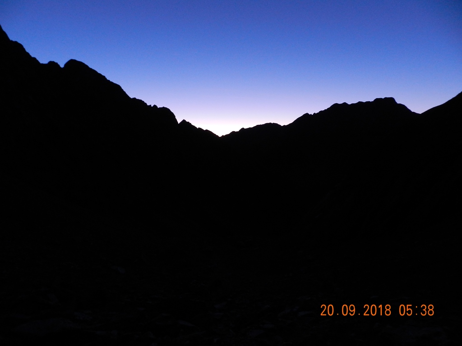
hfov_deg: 73.9
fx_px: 307
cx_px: 231
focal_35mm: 23
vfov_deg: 58.9
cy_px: 173
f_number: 3.4
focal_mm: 4
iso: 400
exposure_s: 1/20
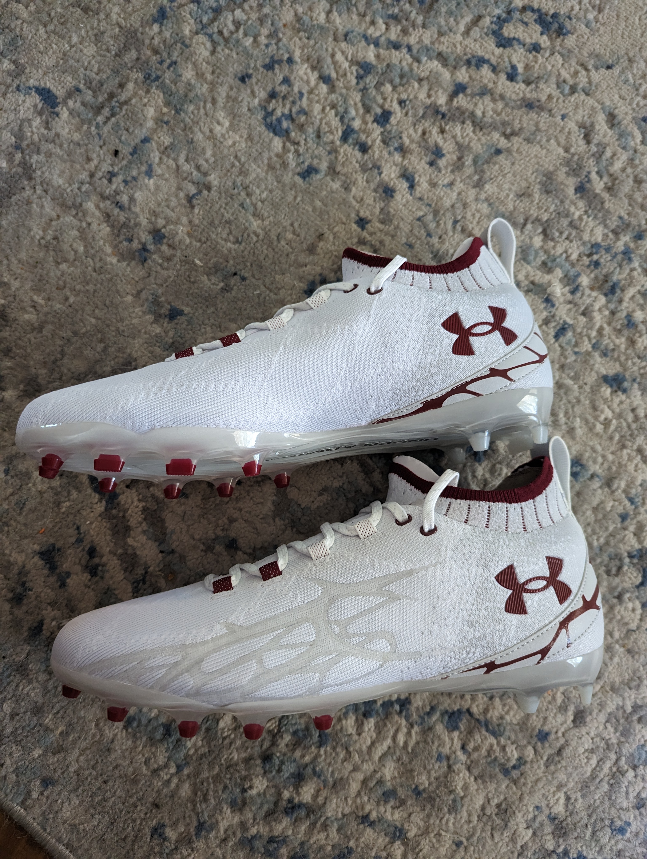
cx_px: 324
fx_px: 597
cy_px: 430
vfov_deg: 71.5
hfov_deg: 56.9
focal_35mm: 24
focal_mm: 6.81
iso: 908
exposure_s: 1/35.6
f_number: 1.85
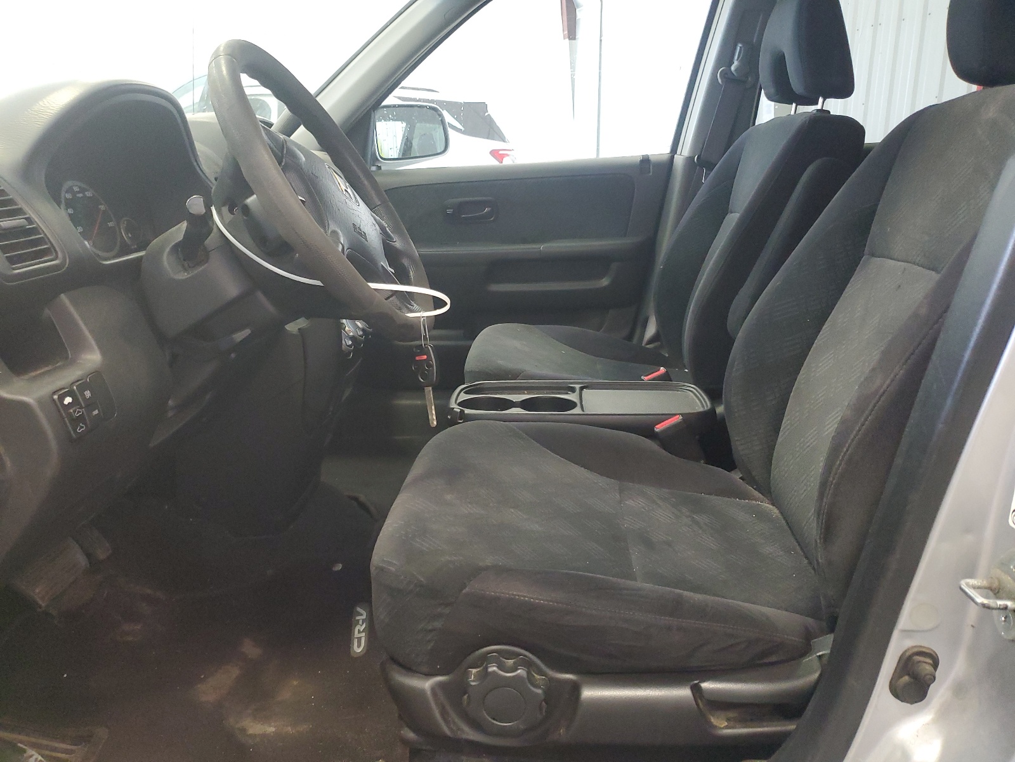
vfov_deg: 53.1
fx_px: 762
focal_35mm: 26
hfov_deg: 67.3
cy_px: 381
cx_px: 508
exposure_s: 1/60.2
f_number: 1.5
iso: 284
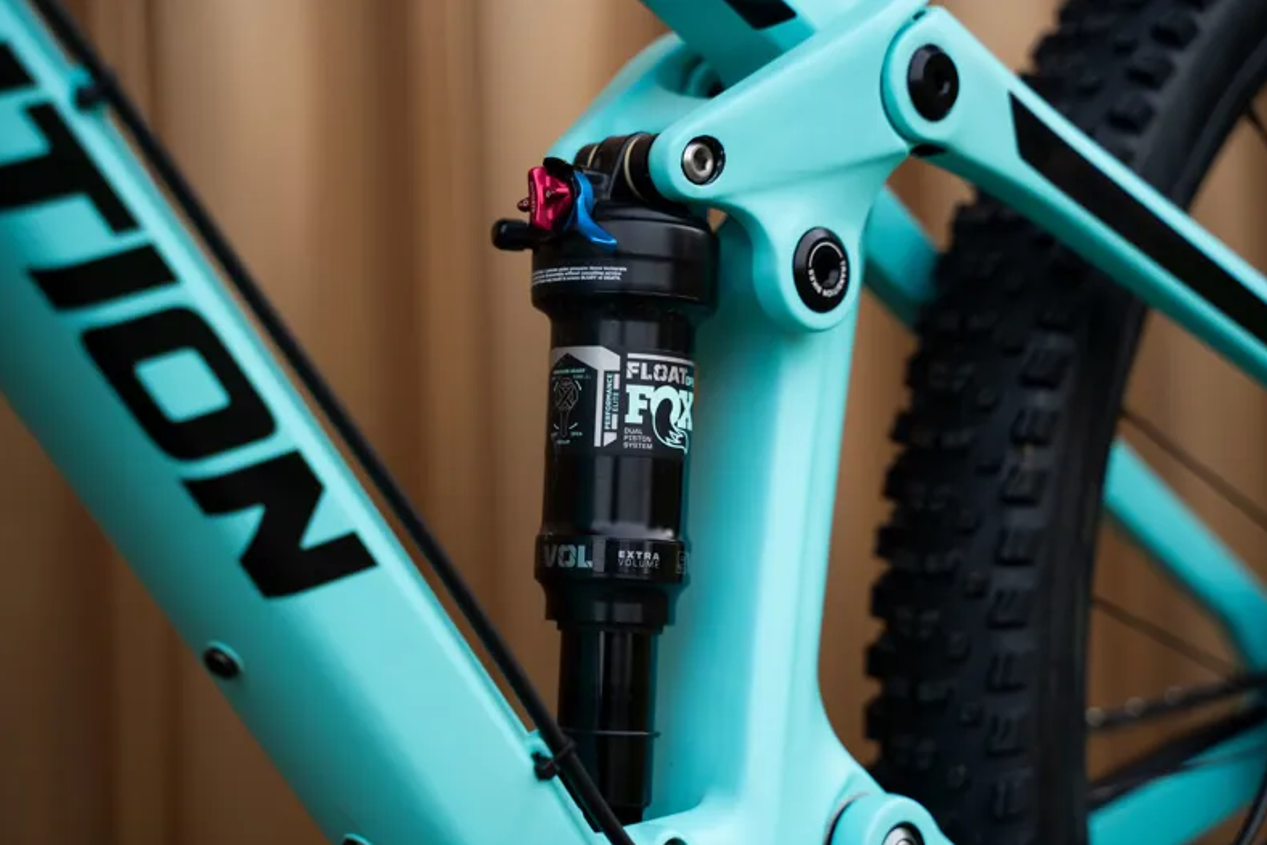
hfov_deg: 26.7
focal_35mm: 76
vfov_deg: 17.9
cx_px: 636
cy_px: 427
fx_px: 2675
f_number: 4
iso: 800
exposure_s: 1/1250
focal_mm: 75
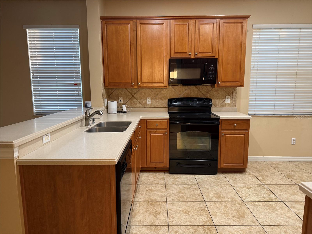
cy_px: 117
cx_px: 156
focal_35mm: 24
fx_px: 216
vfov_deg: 56.8
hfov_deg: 71.6
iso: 200
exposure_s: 1/60
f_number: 1.78
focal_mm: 6.76
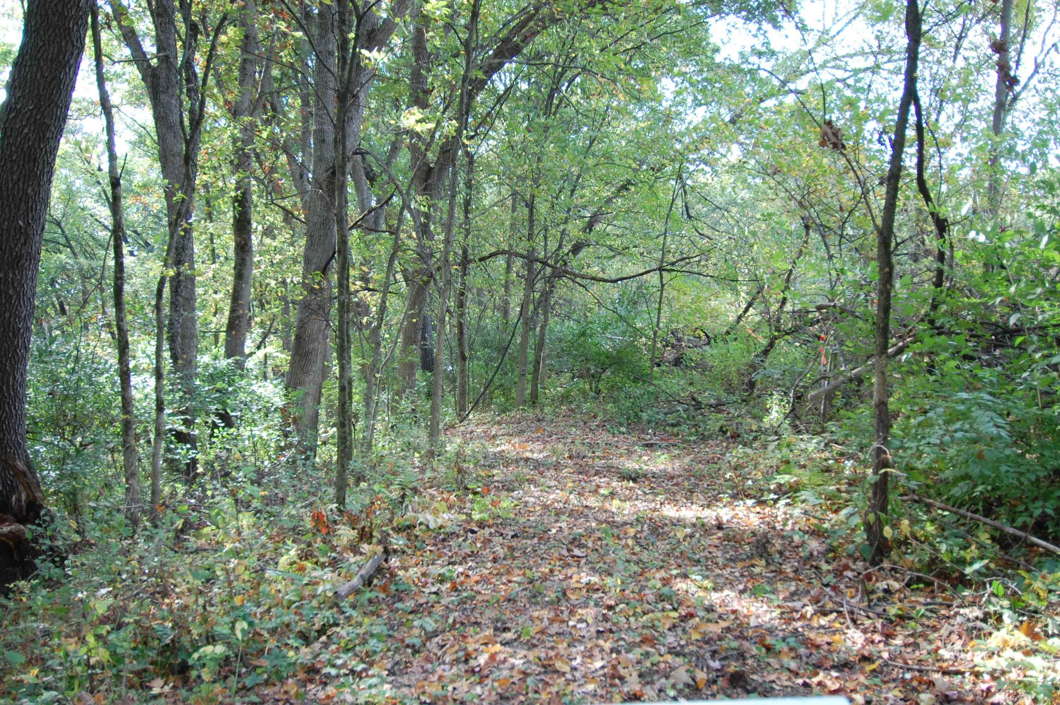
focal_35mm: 28
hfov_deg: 64.6
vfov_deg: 45.6
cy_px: 352
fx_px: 838
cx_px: 530
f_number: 5
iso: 400
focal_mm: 19
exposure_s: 1/100
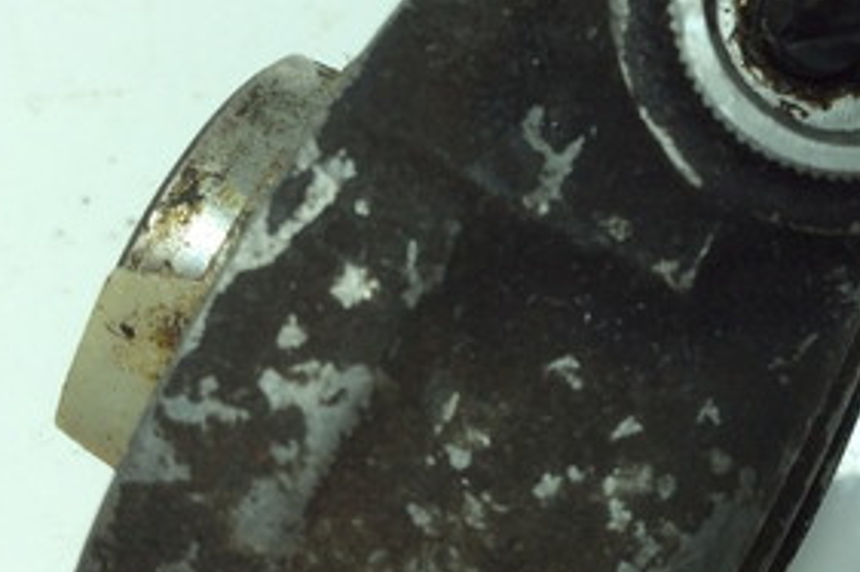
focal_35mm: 71
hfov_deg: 27.7
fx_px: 1695
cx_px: 731
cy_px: 196
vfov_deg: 19.1
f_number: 2.4
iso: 32
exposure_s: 1/330
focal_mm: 3.3
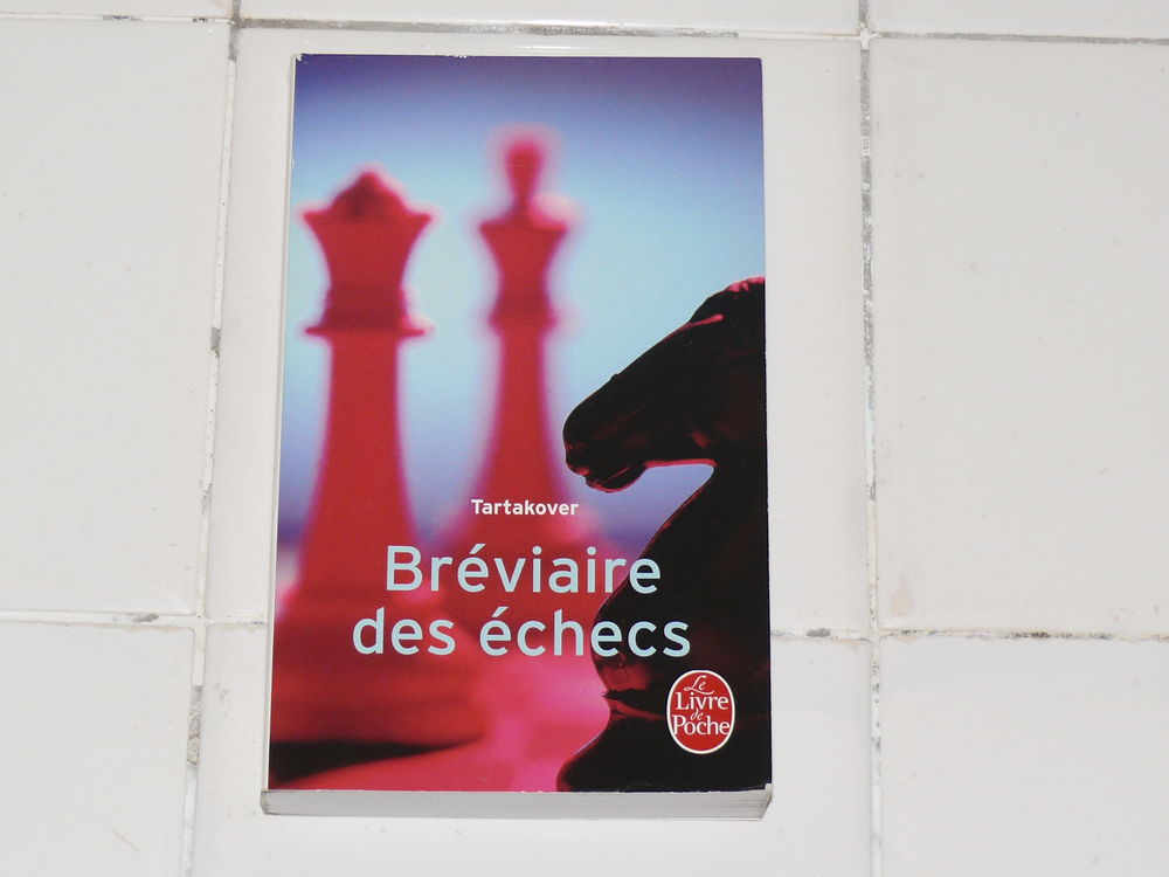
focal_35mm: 111
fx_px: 3749
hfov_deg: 17.7
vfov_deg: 13.3
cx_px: 584
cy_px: 438
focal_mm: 16.4
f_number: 3.2
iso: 100
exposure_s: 1/30
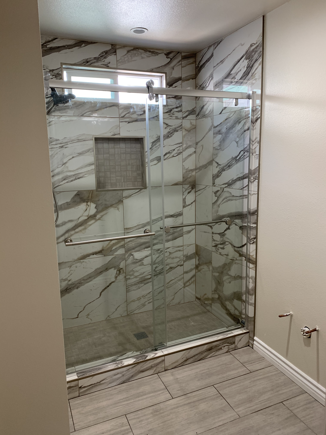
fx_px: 326
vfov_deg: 67.3
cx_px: 163
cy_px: 218
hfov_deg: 53.1
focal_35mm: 26
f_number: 1.8
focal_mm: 4.25
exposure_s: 1/60
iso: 100
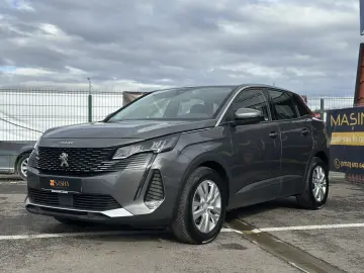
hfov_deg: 39.7
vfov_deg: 30.3
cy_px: 136
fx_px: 505
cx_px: 182
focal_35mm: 48
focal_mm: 6.86
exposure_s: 1/3731
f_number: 1.78
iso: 80
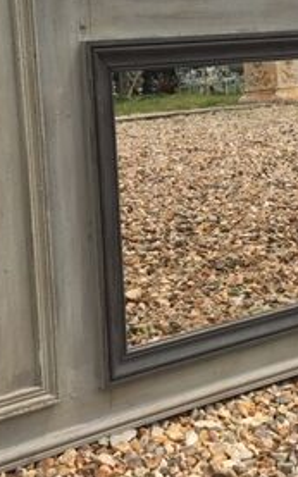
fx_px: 923
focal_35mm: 71
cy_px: 183
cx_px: 222
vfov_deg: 28.9
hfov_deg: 18.2
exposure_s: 1/1832
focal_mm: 4.15
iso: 25
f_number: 2.2
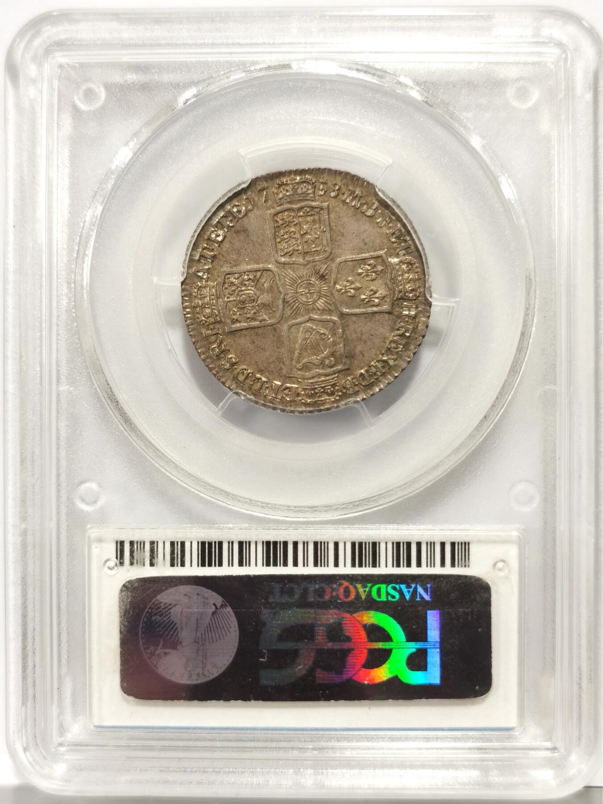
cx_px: 302
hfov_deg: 27.0
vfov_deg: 35.5
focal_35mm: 54
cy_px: 402
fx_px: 1254
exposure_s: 1/100
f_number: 16
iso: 160
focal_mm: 5.56
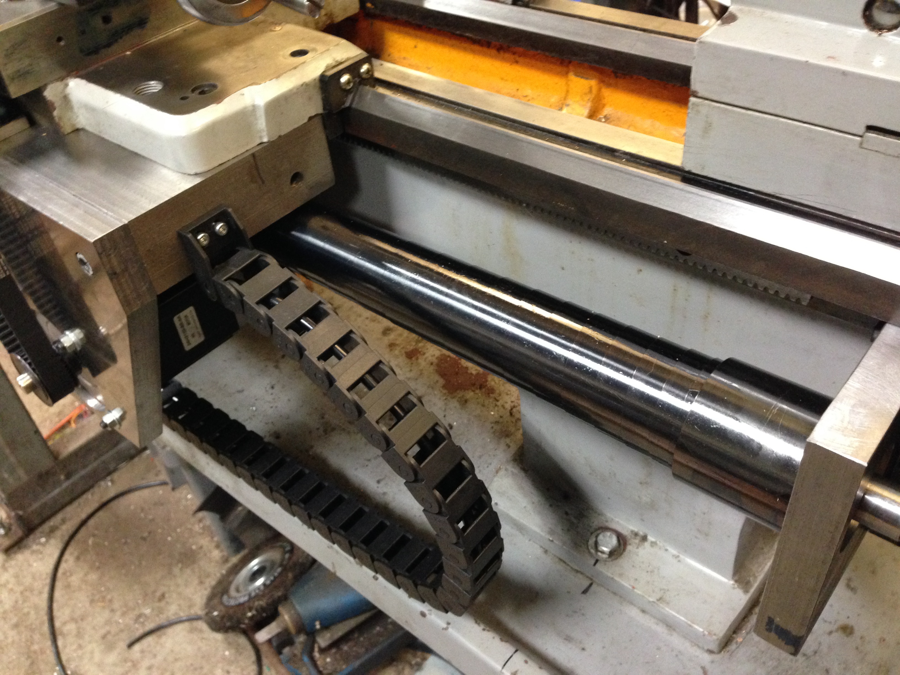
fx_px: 858
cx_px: 450
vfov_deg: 42.9
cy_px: 338
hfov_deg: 55.4
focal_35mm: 33
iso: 400
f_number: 2.4
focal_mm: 4.12
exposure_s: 1/15
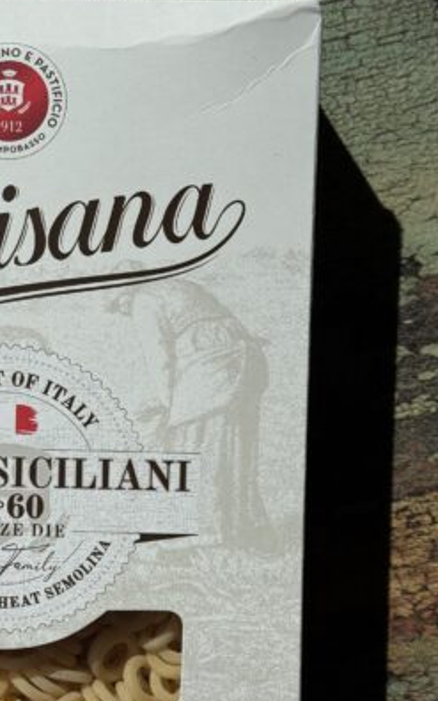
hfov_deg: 14.9
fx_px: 1642
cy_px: 466
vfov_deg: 24.0
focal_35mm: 86
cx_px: 4
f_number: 1.78
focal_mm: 6.76
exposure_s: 1/6410
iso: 64
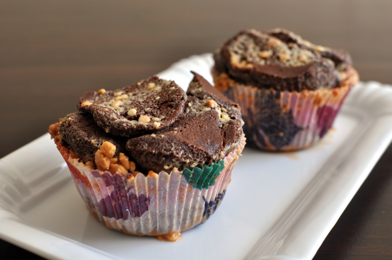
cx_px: 196
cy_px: 130
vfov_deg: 25.7
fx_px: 571
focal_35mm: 52
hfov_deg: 37.9
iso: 400
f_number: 5
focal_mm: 35
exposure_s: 1/100
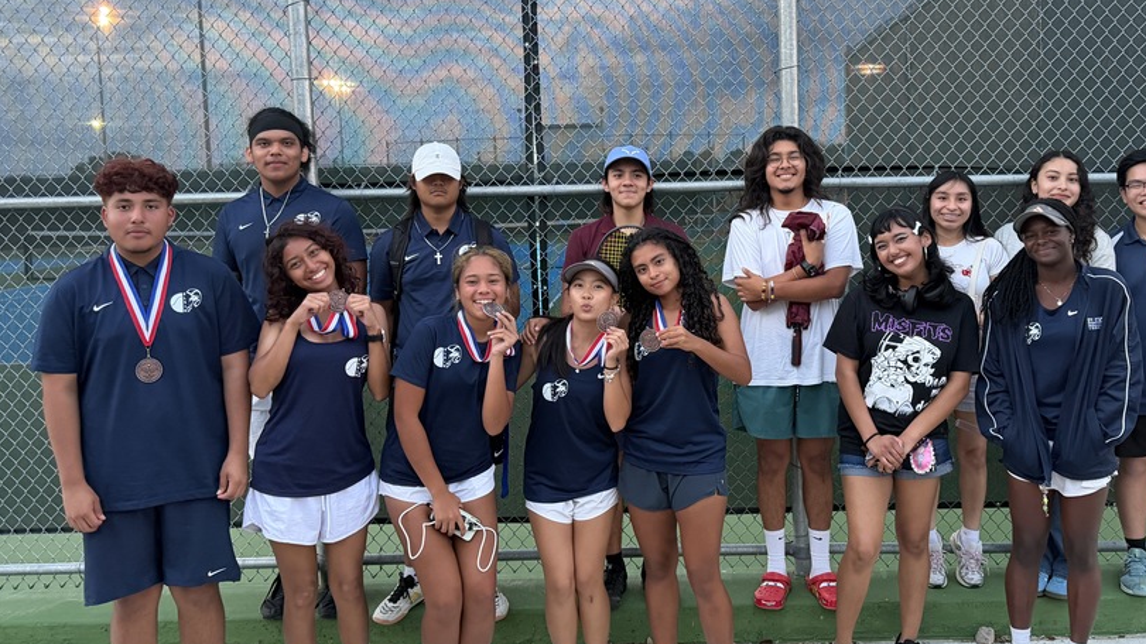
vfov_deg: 35.5
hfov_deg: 59.3
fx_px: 1003
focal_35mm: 33
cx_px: 642
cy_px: 258
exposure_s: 1/60
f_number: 1.78
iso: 400
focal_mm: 6.76
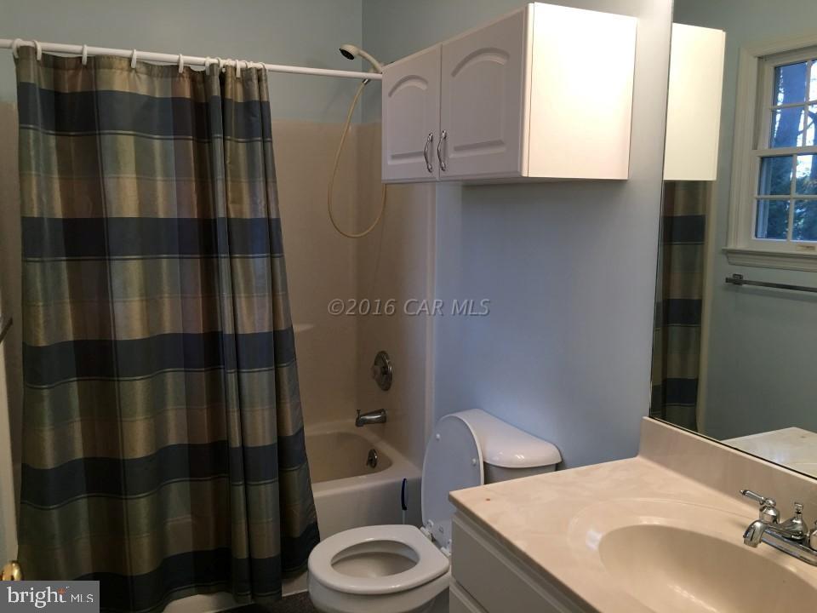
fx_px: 684
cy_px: 306
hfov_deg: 61.7
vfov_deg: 48.2
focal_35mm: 29
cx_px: 408
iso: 32
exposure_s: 1/30
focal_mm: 4.15
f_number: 2.2
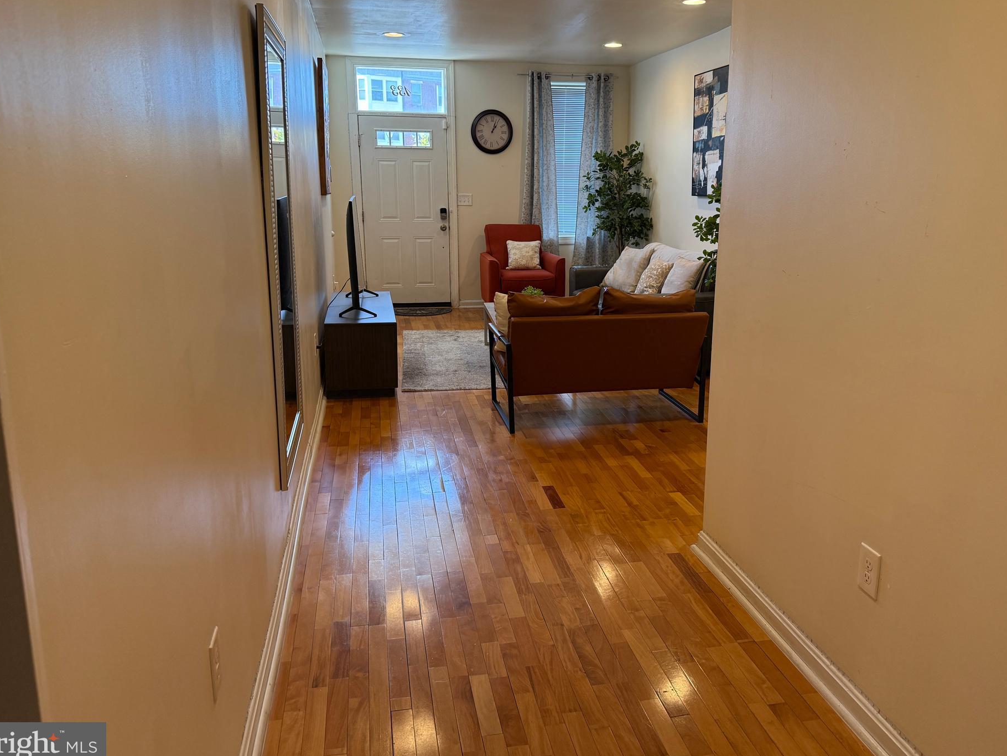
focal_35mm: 27
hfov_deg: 65.3
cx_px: 534
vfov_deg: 51.3
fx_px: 785
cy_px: 342
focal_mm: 6.76
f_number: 1.78
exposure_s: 1/120
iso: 200
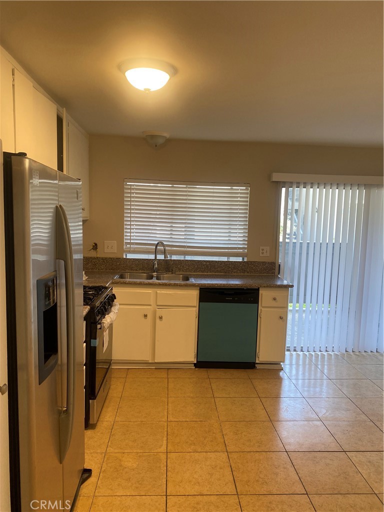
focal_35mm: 26
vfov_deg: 67.3
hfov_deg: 53.1
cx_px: 192
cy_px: 256
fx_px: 385
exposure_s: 1/120
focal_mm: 4.25
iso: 100
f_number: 1.8
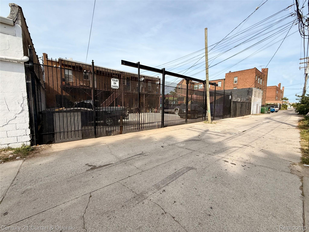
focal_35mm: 14
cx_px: 154
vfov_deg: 85.7
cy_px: 116
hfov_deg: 102.1
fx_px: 125
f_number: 2.2
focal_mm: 2.22
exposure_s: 1/1087
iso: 50
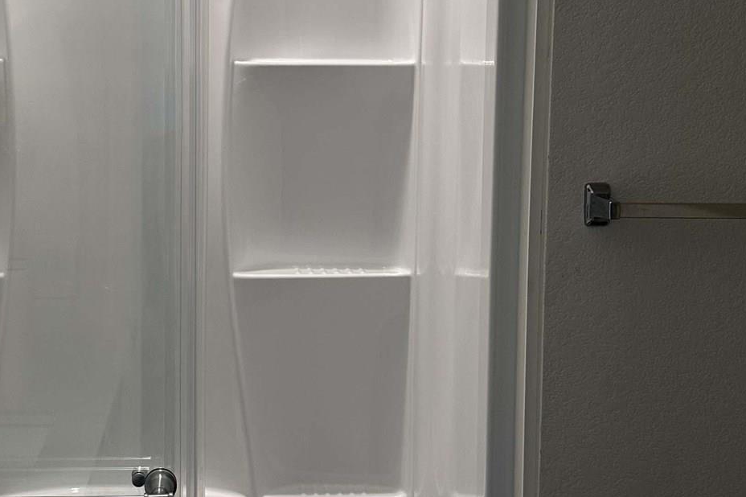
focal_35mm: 62
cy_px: 203
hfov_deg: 32.1
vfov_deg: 21.9
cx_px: 253
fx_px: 1284
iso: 160
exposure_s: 1/120
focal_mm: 6.86
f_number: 1.78
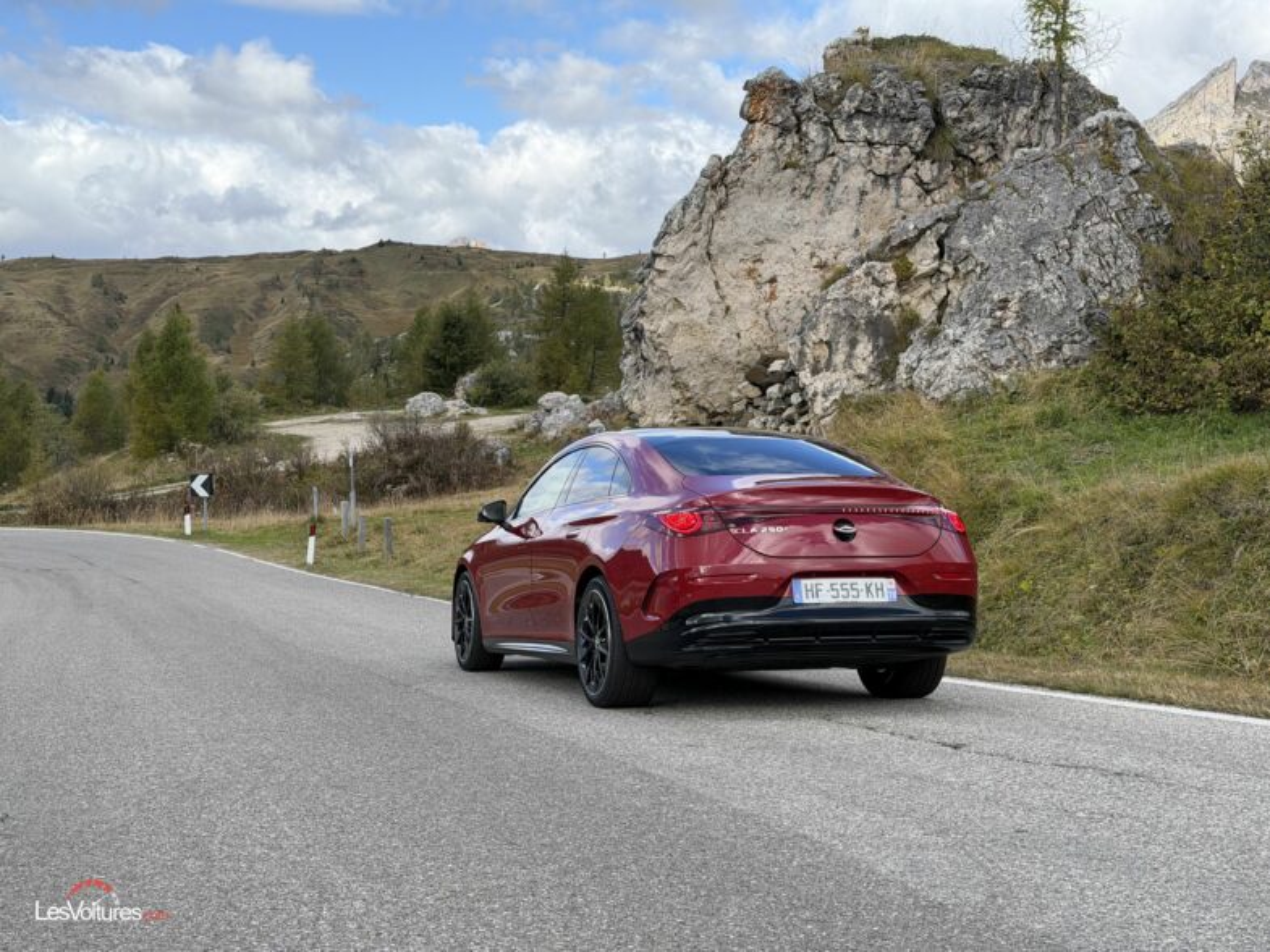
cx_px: 635
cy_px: 476
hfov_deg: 39.7
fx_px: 1761
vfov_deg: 30.3
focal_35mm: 48
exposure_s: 1/1715
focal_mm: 6.76
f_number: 1.78
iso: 100
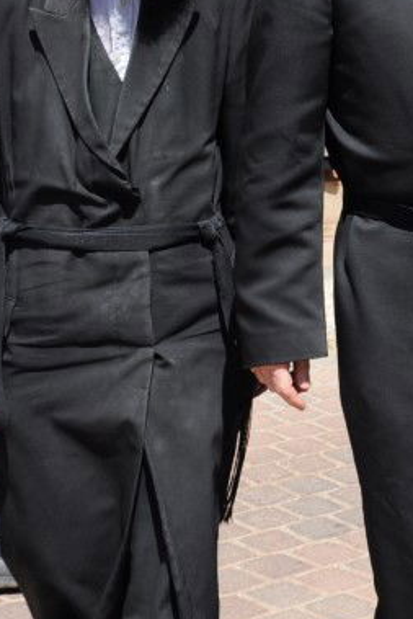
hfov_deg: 10.3
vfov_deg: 15.8
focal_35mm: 128
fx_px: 2200
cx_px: 632
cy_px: 34
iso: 200
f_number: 9
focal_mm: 28
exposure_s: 1/250
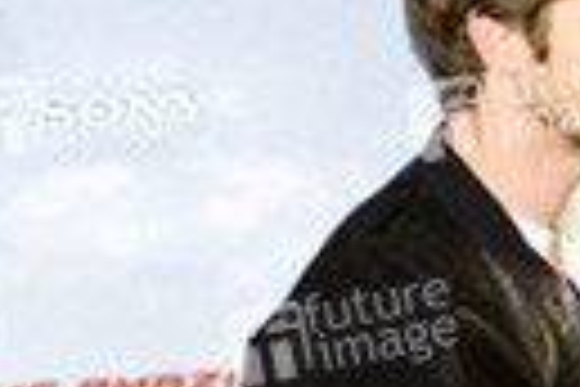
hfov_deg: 7.2
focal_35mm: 280
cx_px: 850
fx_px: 4511
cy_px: 446
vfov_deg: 4.9
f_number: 5
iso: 1250
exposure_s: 1/320
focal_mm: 80
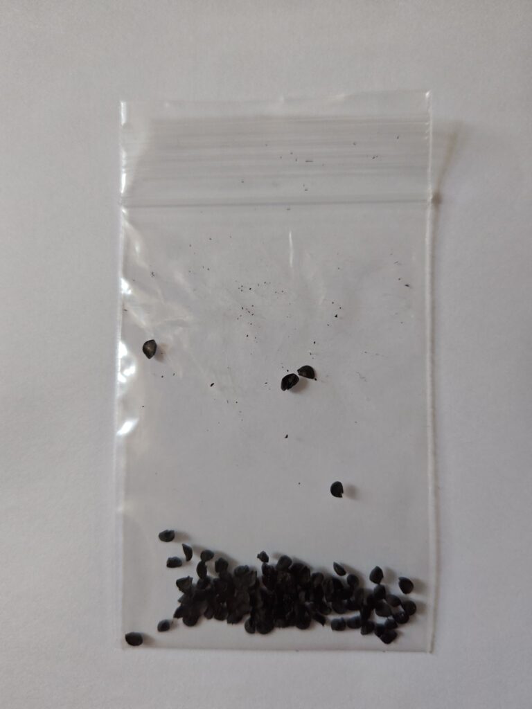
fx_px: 471
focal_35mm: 23
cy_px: 354
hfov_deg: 58.9
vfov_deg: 73.9
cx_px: 266
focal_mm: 5.56
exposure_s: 1/120
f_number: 1.9
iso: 277
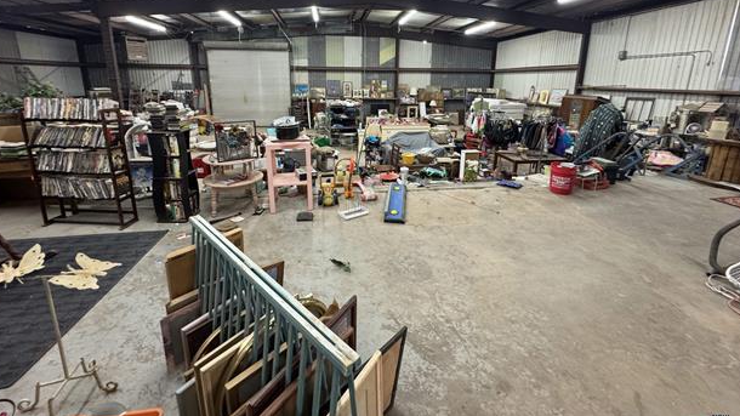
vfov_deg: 65.7
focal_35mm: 16
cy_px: 148
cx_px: 370
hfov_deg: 99.4
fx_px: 314
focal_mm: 2.22
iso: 400
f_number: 2.2
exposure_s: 1/60
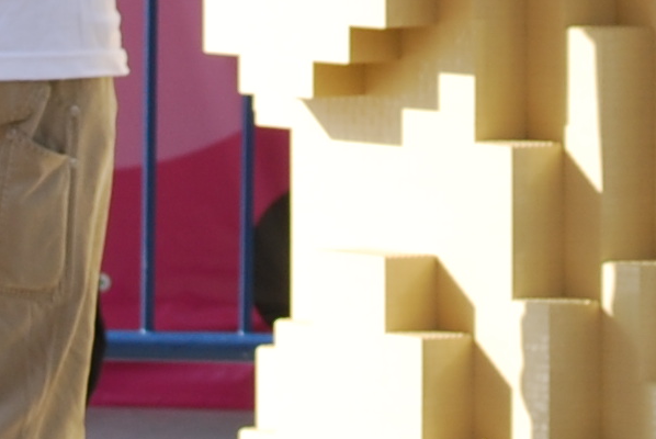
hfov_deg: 3.9
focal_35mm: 534
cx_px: 630
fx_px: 9744
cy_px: -327
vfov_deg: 2.6
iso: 100
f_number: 6.3
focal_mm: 55
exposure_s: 1/160
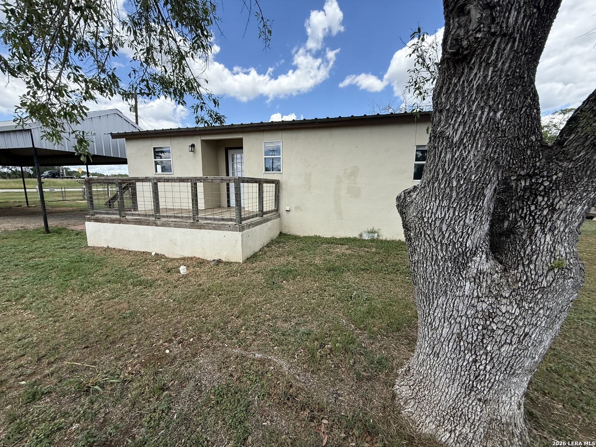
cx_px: 298
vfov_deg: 85.7
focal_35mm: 14
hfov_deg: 102.1
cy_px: 224
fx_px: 241
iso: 64
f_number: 2.2
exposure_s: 1/1235
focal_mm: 2.22
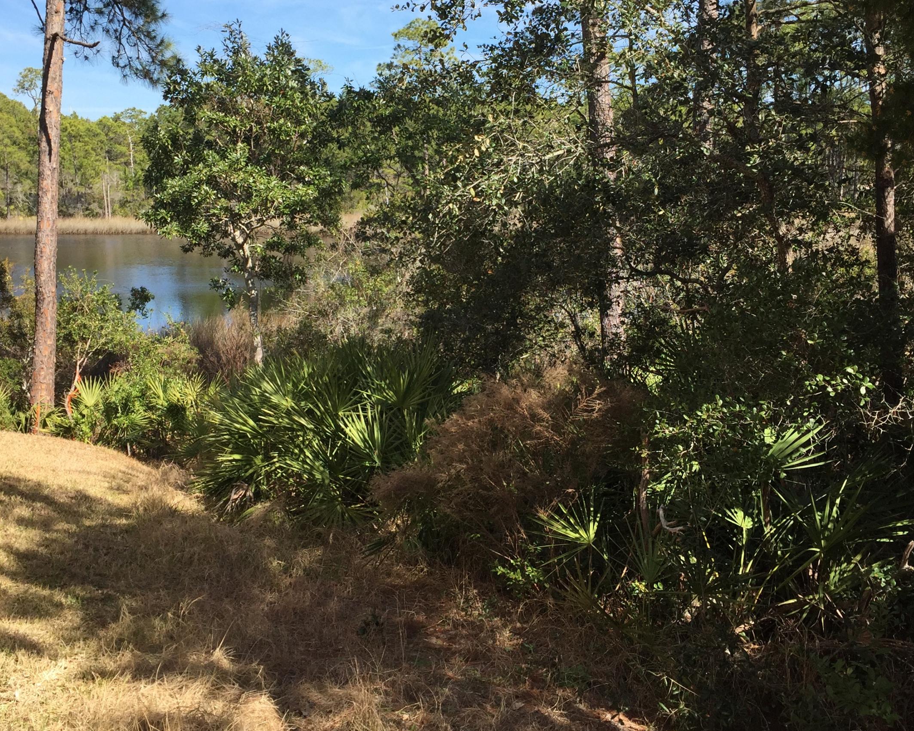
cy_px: 305
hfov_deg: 45.8
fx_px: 1082
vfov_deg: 37.2
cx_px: 432
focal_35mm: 40
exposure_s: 1/1068
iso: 32
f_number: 2.2
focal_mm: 4.15
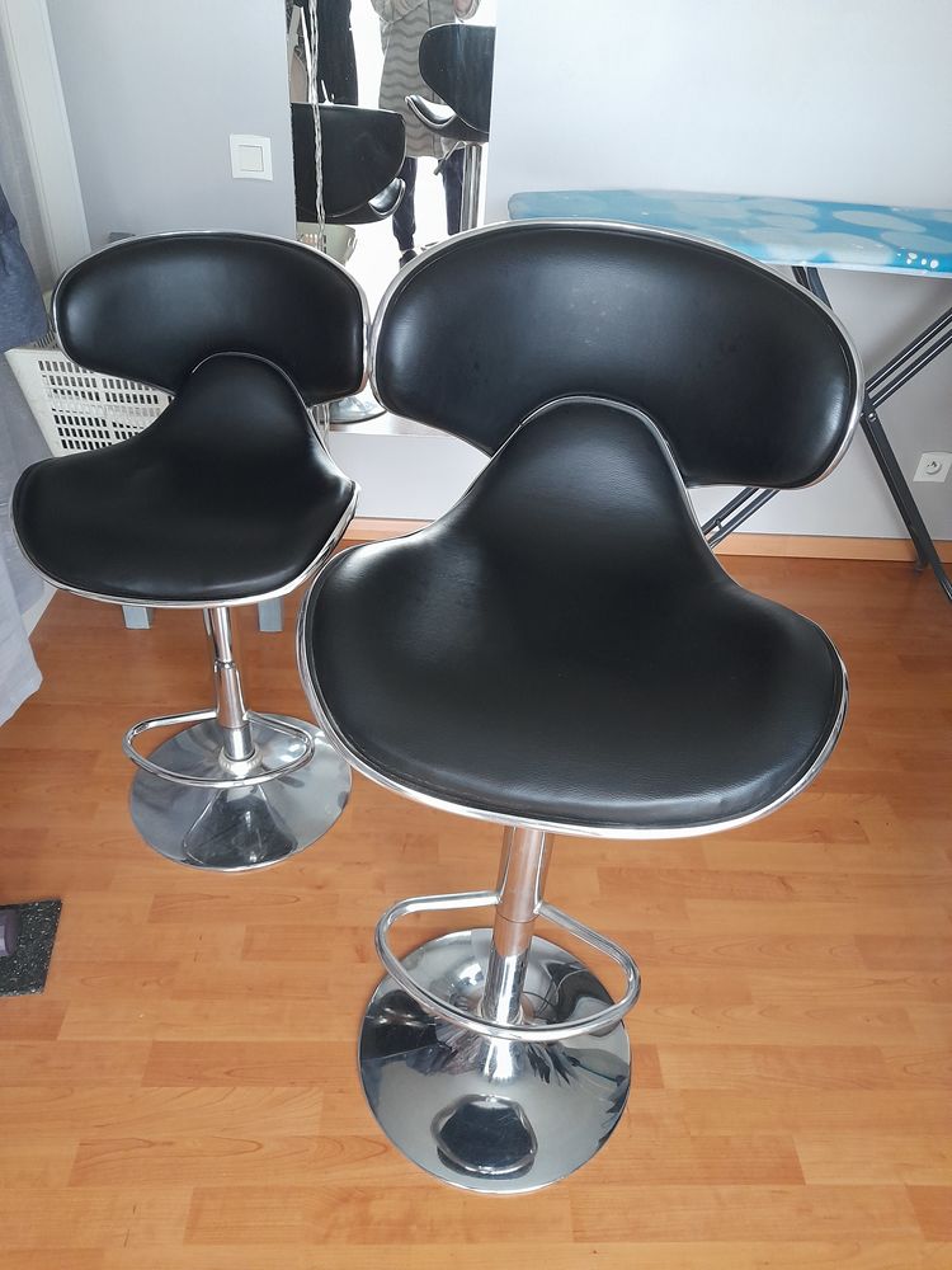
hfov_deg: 54.9
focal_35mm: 25
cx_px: 476
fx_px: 917
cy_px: 635
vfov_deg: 69.4
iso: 500
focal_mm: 4.6
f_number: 2
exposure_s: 1/25
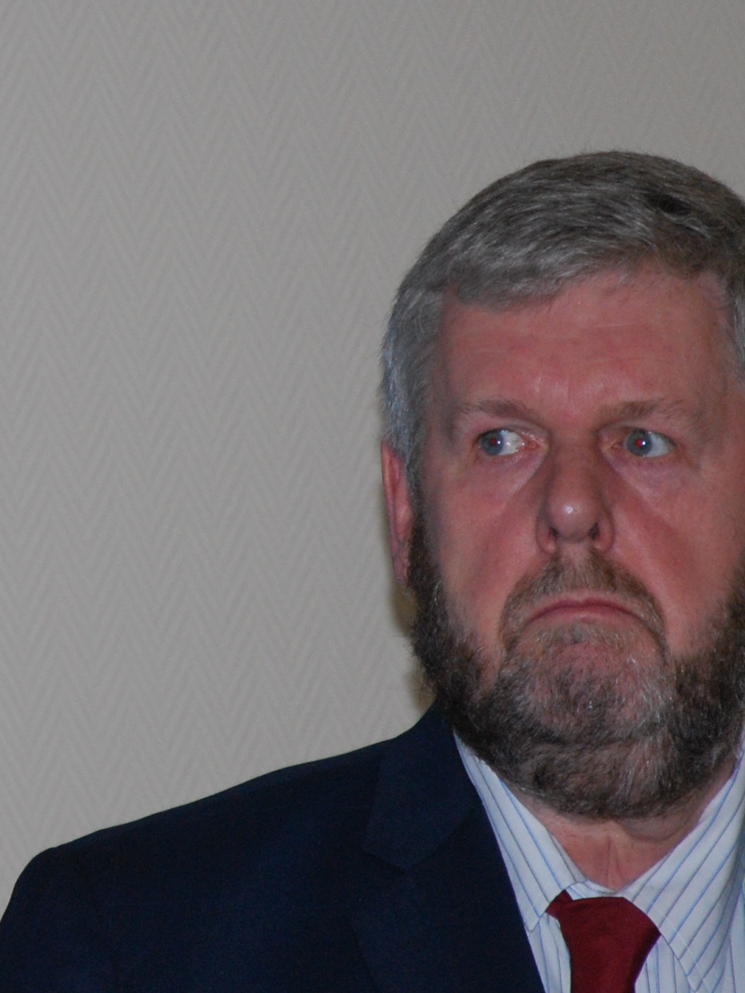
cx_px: -151
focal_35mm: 416
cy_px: 387
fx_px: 11943
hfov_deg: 3.6
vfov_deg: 4.8
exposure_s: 1/60
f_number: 5.6
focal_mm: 105
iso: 560
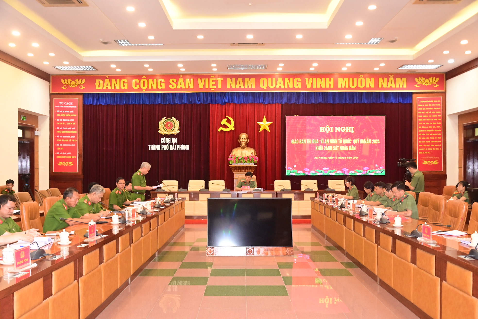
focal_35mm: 36
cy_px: 160
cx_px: 239
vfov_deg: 36.9
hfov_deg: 53.1
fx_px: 478
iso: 3200
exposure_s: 1/200
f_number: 4.5
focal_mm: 24
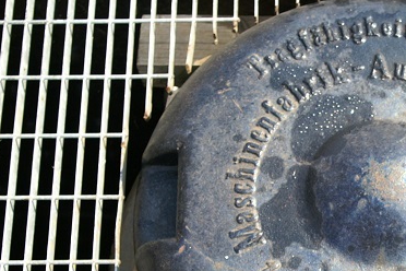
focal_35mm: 106
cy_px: 217
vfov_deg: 12.9
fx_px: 1195
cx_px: 378
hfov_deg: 18.9
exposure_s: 1/200
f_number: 4.5
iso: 100
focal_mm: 35
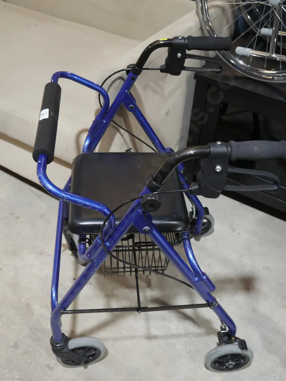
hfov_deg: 37.8
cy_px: 190
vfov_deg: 49.0
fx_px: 418
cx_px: 143
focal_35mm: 38
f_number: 4.1
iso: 320
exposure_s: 1/60
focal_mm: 19
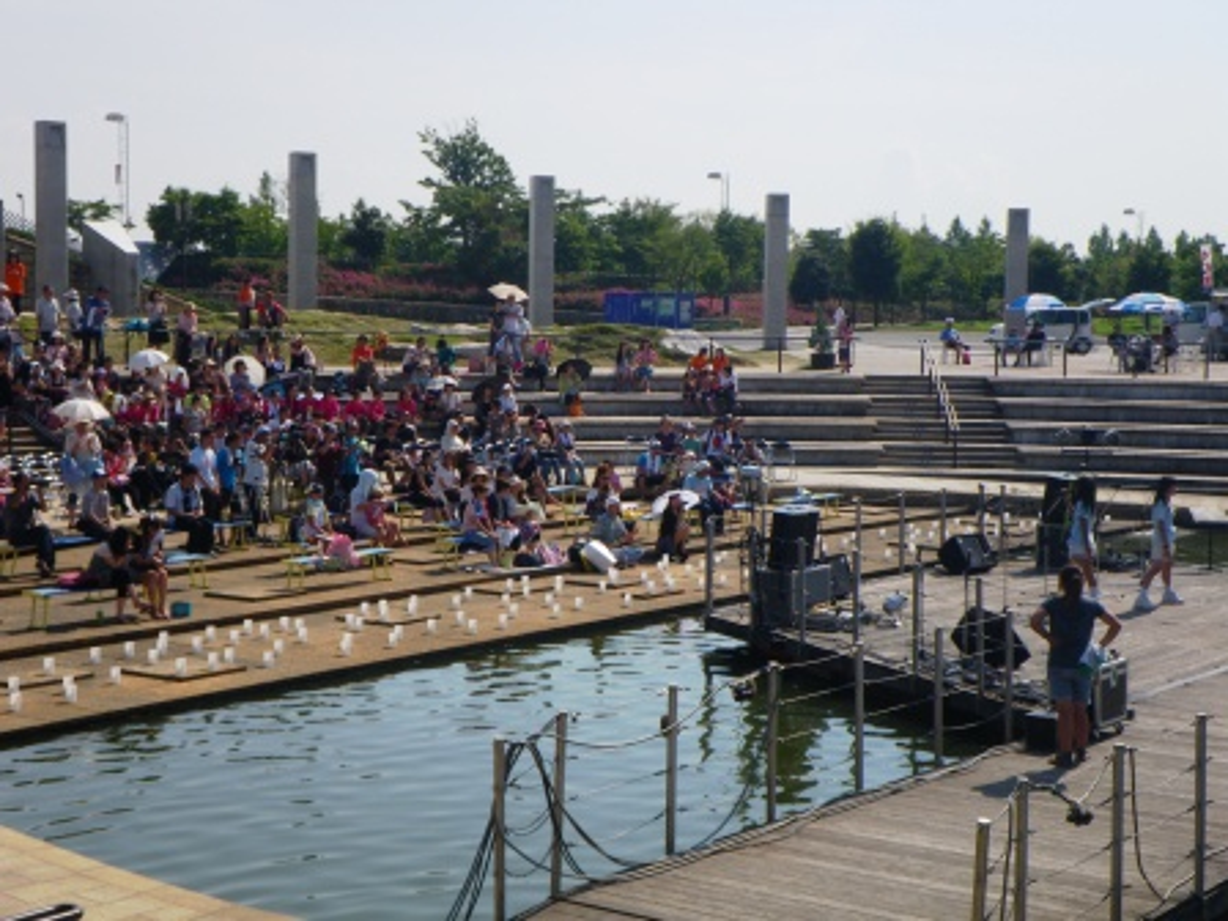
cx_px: 614
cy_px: 460
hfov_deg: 31.2
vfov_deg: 23.7
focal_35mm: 62
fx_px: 2199
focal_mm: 11.1
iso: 50
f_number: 5.5
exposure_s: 1/320
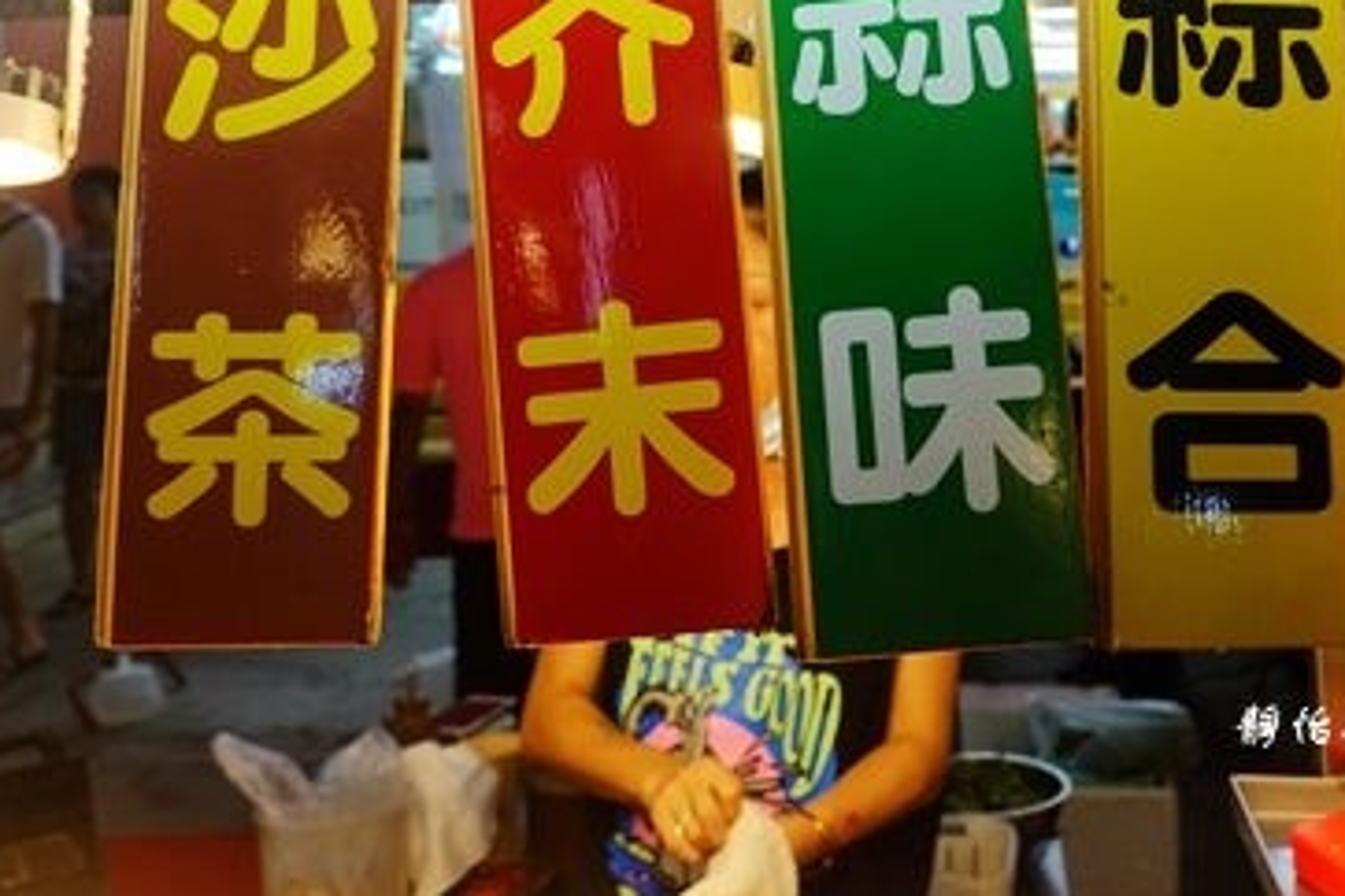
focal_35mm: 43
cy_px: 102
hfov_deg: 44.9
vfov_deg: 30.0
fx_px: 1606
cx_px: 871
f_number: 2.8
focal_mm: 9
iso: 125
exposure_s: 1/40
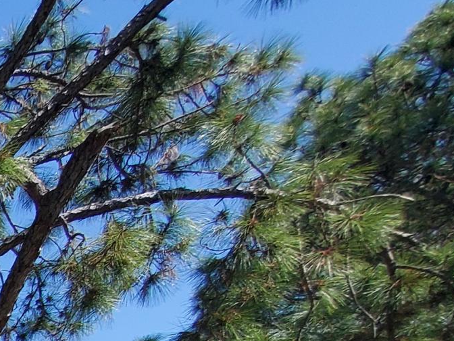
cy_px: 717
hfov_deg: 17.8
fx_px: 761
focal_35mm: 58
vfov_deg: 17.0
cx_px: -513
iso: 32
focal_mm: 1.8
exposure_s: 1/705
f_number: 2.2
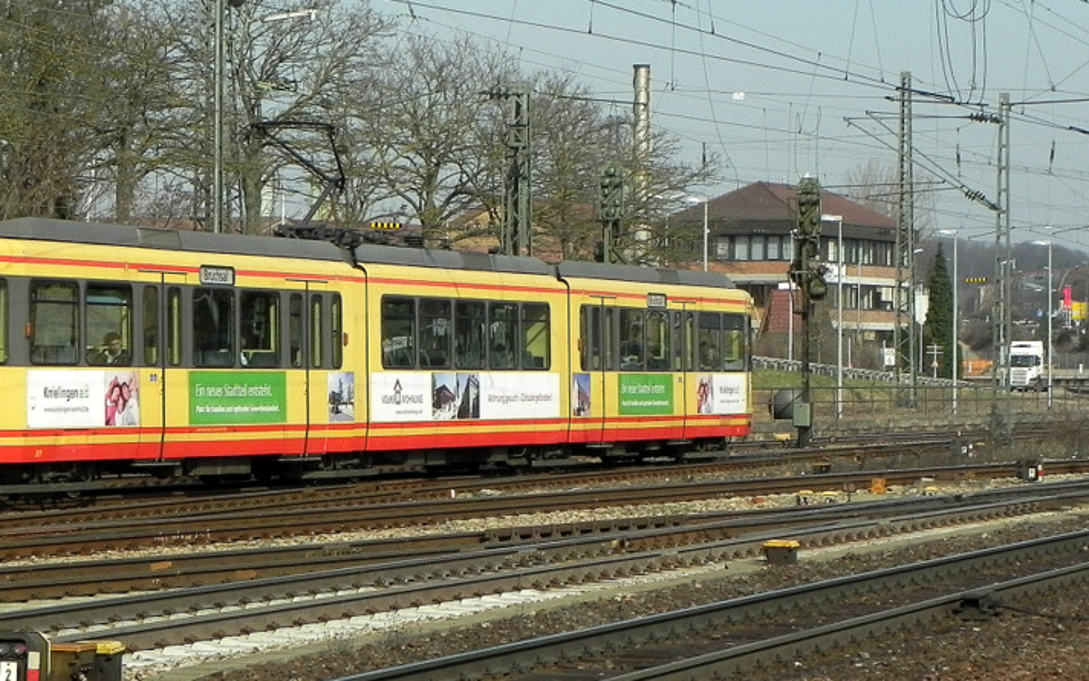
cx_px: 373
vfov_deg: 9.0
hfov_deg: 14.4
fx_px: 4303
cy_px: 339
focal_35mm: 145
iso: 160
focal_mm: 16.9
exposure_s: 1/640
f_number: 6.3
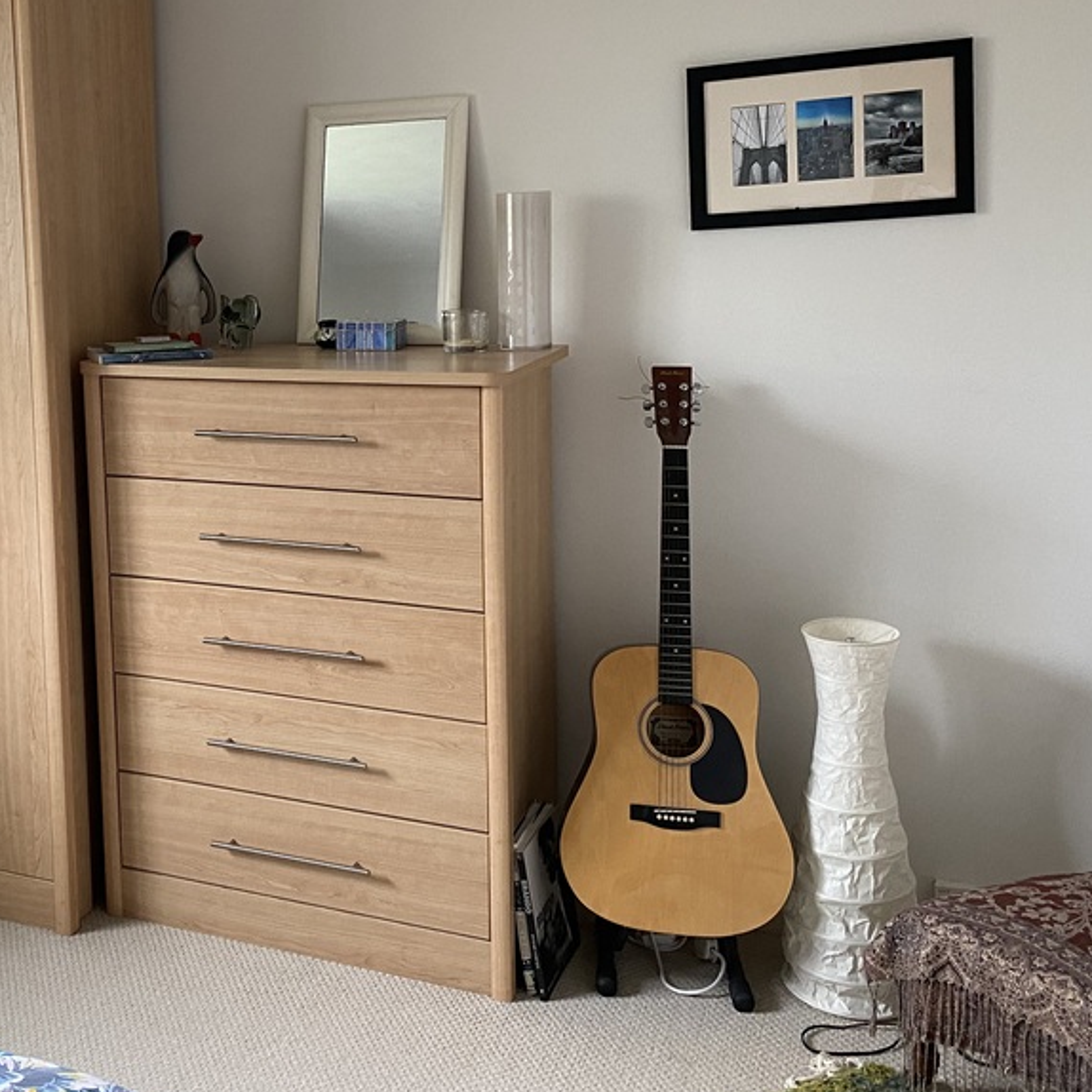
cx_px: 169
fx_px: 1463
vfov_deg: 40.7
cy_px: 417
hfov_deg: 38.8
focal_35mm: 41
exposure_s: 1/60
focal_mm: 4.25
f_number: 1.8
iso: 250
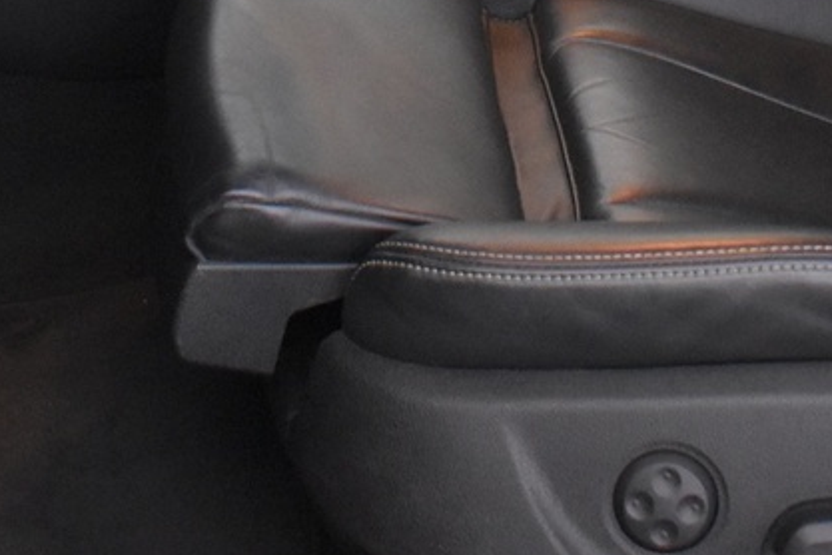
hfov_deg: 19.4
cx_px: 487
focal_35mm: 105
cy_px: -453
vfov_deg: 12.0
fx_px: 2426
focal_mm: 18
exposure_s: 1/30
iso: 3200
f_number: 3.5
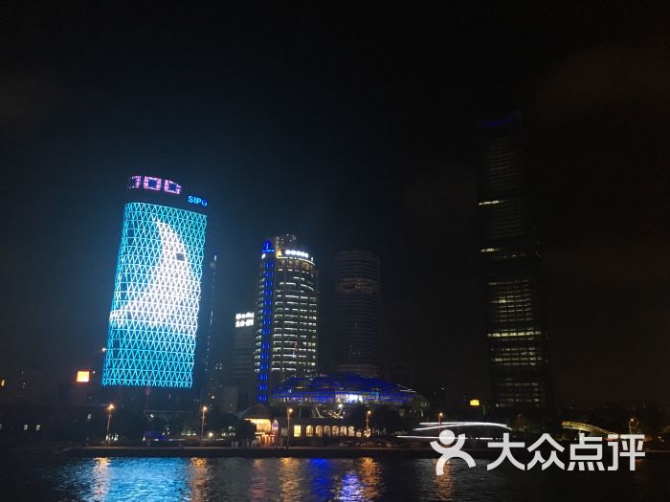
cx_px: 335
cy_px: 251
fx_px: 561
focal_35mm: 29
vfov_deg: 48.2
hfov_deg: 61.7
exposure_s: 1/17
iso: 250
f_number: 2.2
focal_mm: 4.15
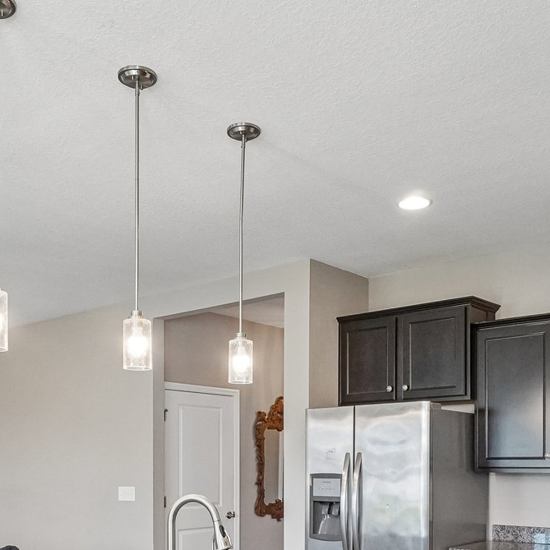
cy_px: 477
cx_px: 260
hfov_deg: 42.8
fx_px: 701
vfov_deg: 40.2
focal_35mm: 39
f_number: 8
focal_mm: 10
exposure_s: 1/30
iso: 1250
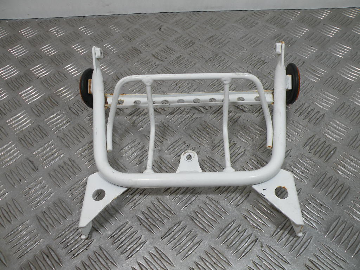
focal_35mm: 27
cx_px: 180
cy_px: 135
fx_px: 281
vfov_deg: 51.4
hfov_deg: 65.3
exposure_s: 1/101
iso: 64
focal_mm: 4.7
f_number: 3.5
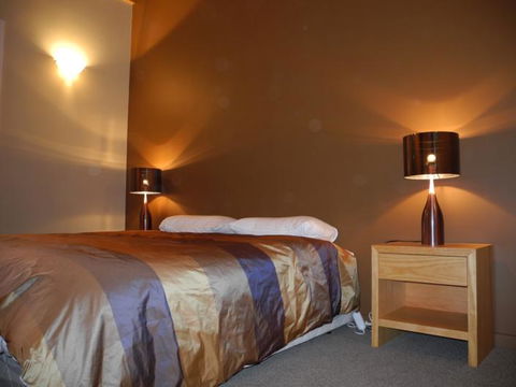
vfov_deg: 49.7
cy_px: 194
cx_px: 258
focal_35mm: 28
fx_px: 417
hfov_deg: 63.4
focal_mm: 6
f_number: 2.8
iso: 200
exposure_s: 1/30
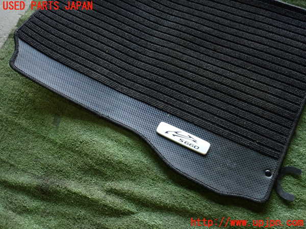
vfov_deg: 46.8
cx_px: 153
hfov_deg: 60.0
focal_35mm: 30
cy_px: 114
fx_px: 265
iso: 320
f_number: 2.3
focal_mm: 5.4
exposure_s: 1/30
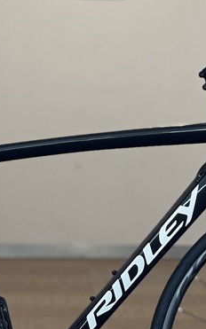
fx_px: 1993
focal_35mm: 222
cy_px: 241
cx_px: 65
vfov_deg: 9.4
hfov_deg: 5.9
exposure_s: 1/121
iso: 200
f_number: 2.8
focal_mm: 9
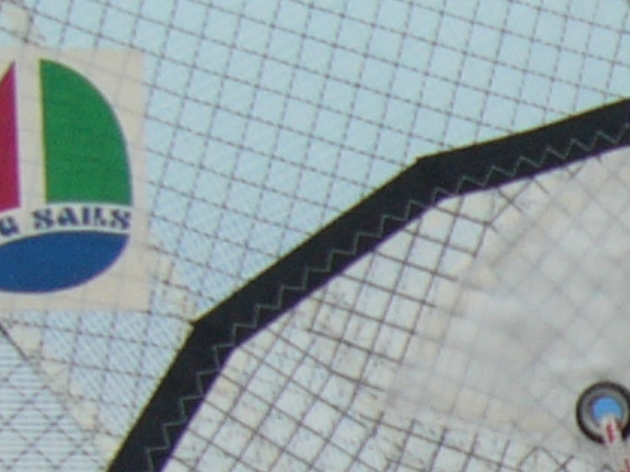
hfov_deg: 9.7
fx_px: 3511
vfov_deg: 7.6
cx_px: 1141
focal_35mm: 193
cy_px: 701
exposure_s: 1/160
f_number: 8
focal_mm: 5.8
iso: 50
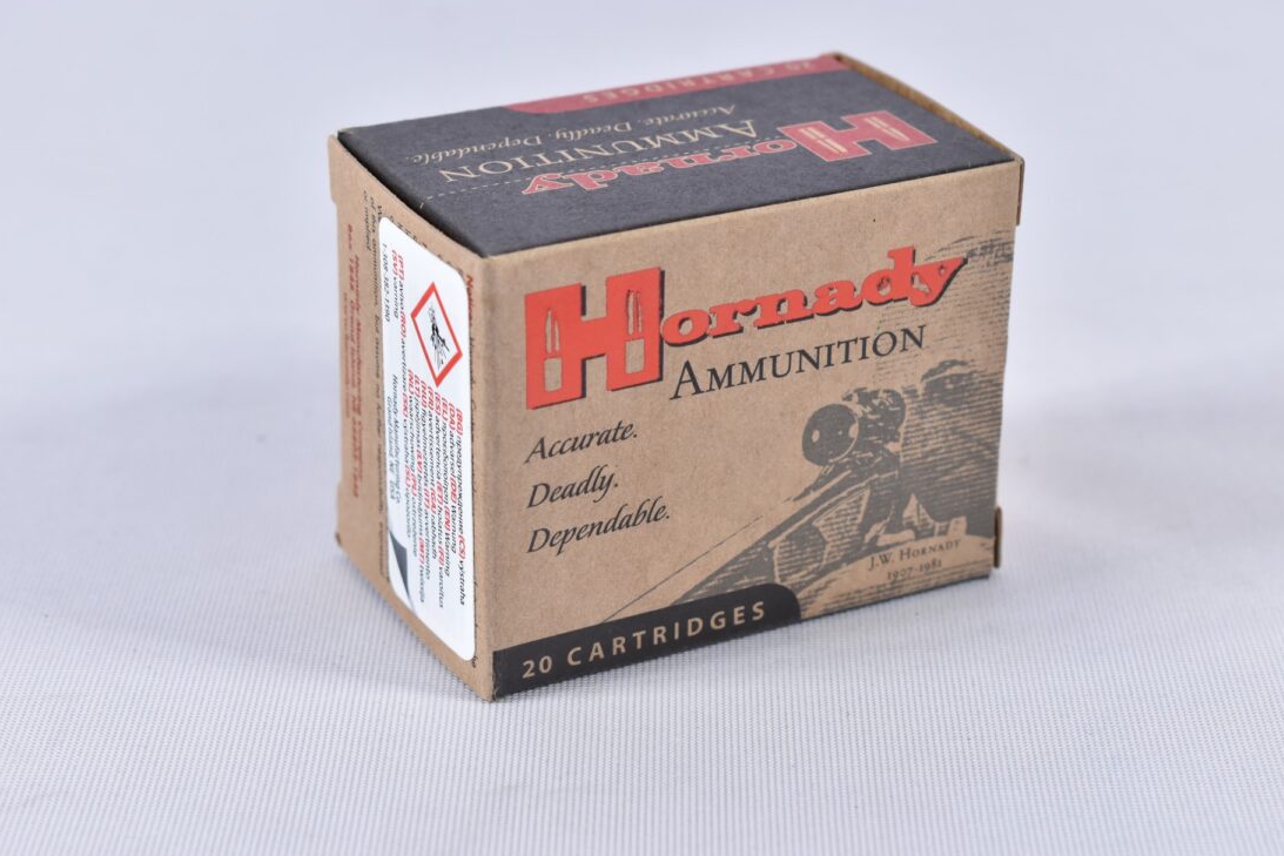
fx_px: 3230
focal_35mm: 91
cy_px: 402
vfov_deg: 15.1
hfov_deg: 22.5
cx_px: 698
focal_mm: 55
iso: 640
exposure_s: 1/50
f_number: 5.6
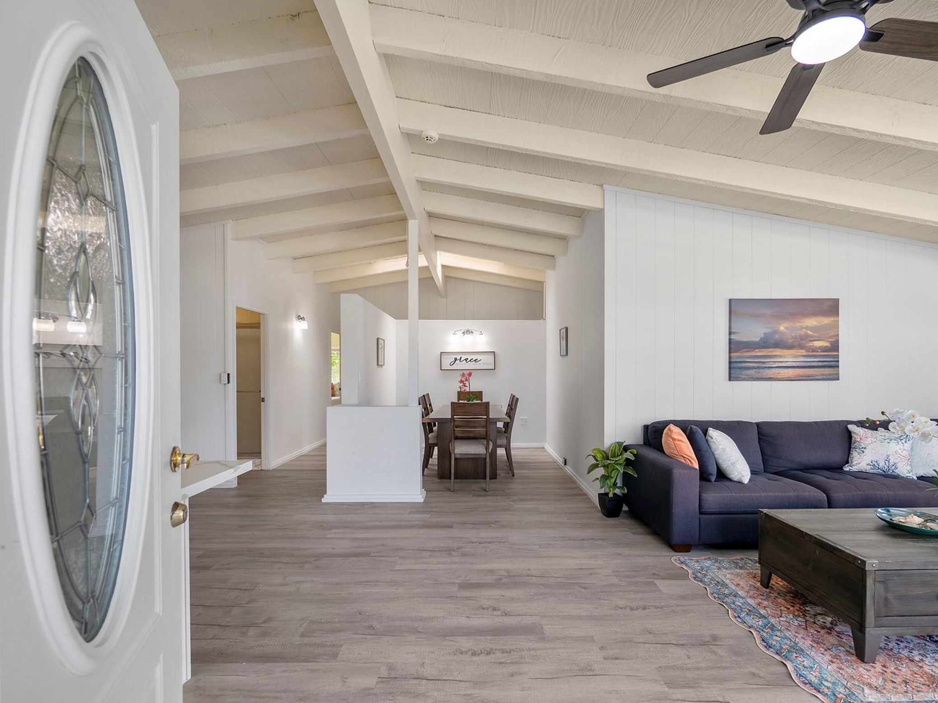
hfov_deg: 98.2
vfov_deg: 81.7
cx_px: 480
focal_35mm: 15
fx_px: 406
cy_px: 365
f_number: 4
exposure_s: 1/500
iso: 200
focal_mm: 7
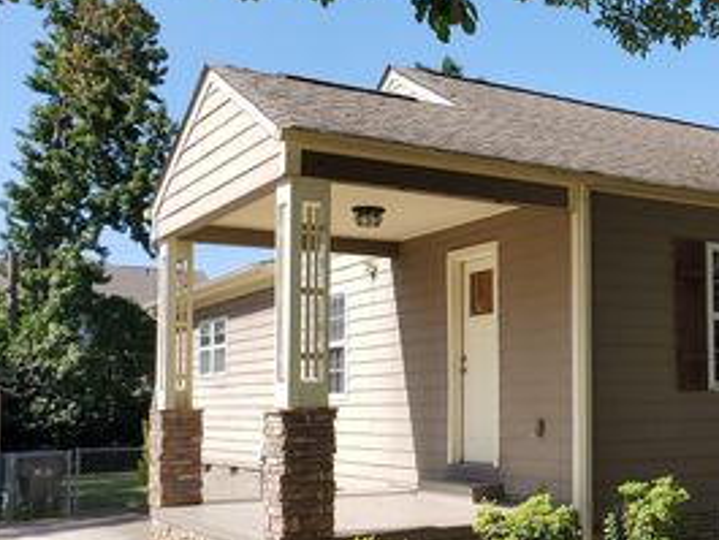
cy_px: 316
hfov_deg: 36.1
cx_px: 670
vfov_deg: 29.6
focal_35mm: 49
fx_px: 1018
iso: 50
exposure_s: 1/873
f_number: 2.4
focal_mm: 4.3
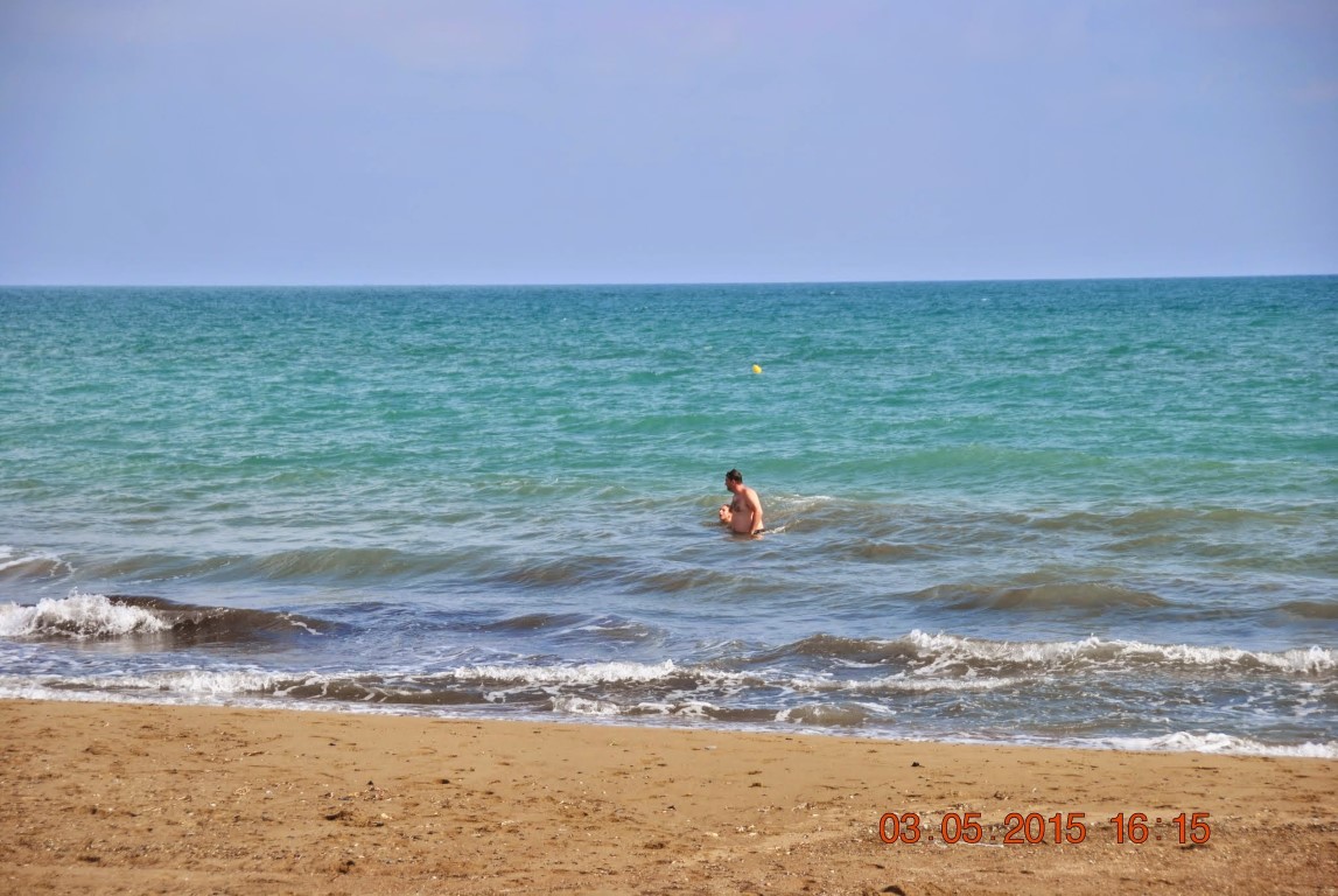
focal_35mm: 135
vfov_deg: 10.2
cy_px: 448
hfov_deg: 15.2
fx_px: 5024
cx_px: 669
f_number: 5.6
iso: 100
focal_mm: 90
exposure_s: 1/500
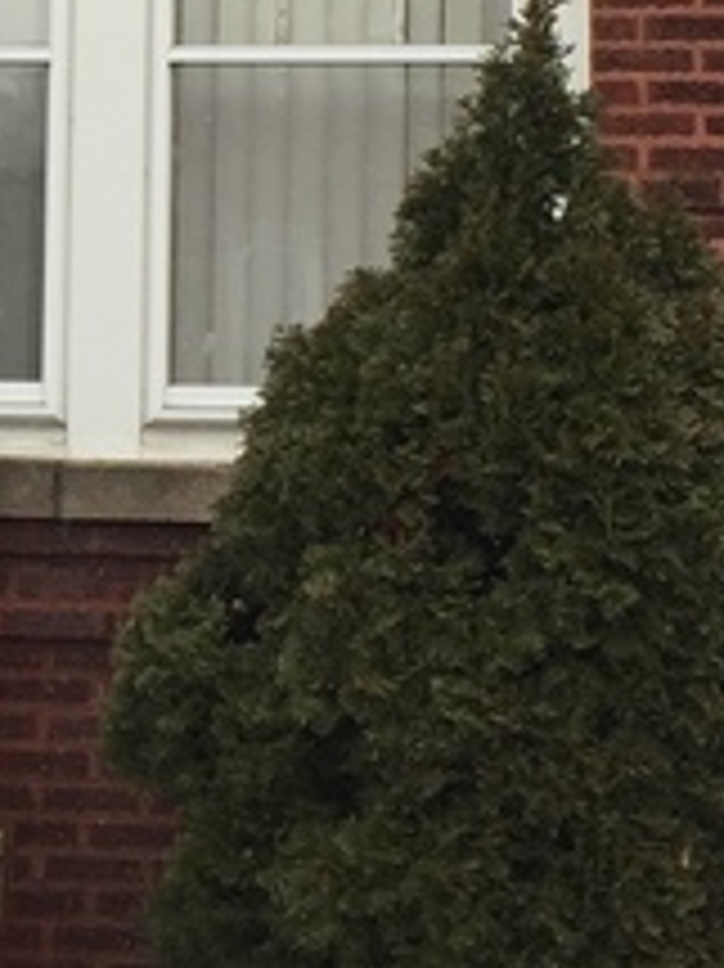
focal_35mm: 146
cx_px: -297
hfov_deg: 9.9
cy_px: 243
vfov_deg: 13.5
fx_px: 4076
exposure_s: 1/237
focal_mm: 4.15
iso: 32
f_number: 2.2
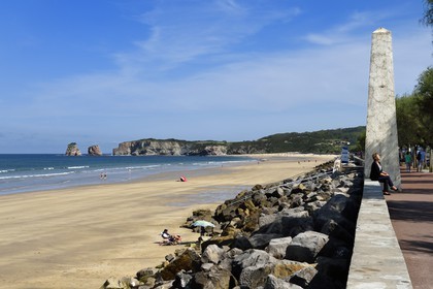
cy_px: 144
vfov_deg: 26.0
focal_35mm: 52
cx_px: 216
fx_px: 625
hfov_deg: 38.2
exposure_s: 1/160
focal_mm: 52
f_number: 20
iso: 200
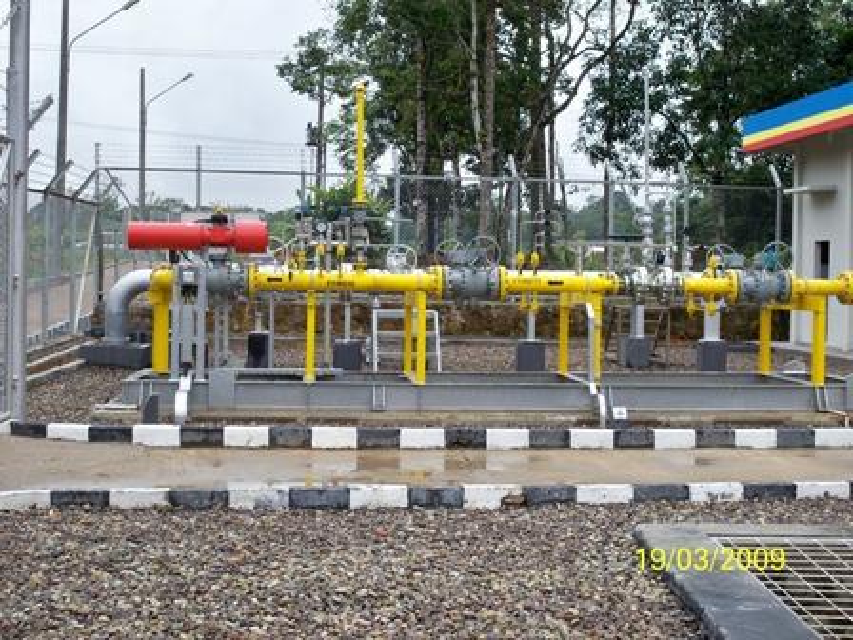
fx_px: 1355
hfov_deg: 34.9
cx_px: 426
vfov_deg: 26.6
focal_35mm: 55
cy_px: 320
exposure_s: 1/320
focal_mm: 9.7
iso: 80
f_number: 4
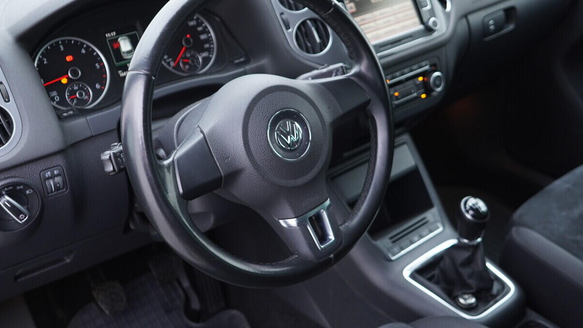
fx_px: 696
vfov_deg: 26.5
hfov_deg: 45.5
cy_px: 138
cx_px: 290
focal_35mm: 45
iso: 320
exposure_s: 1/40
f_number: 2.8
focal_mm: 24
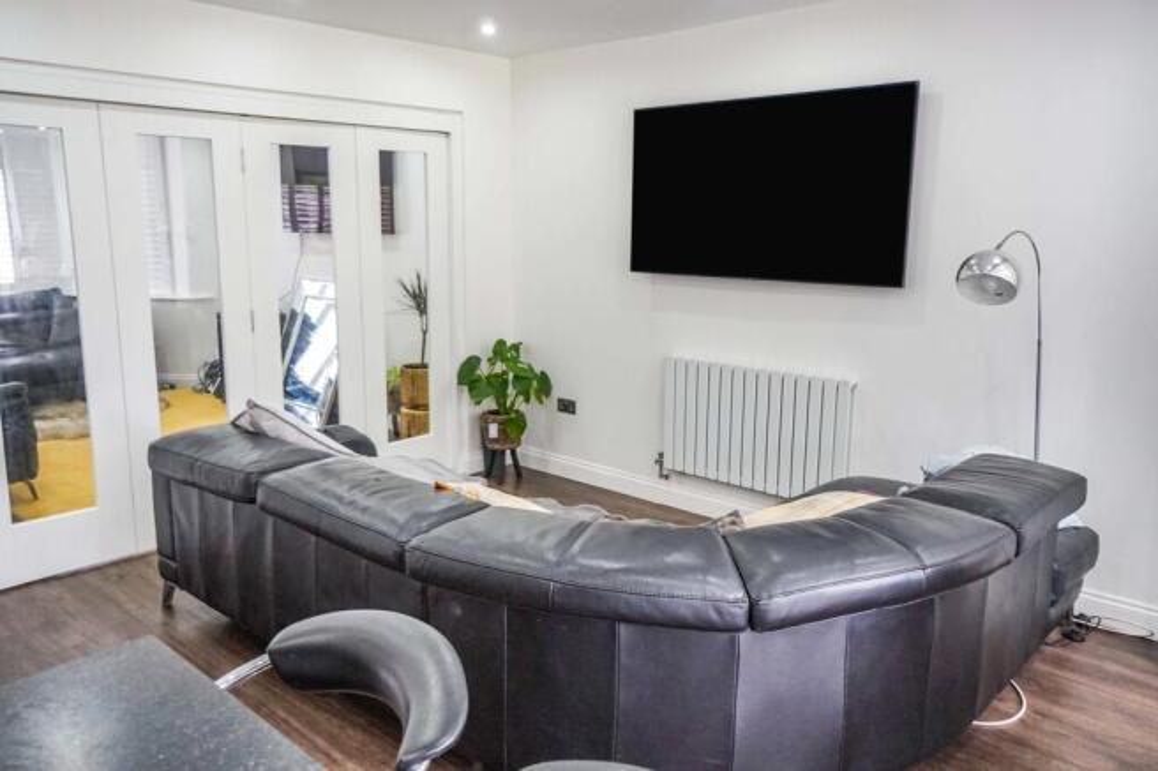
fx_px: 868
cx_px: 579
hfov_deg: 67.4
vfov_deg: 47.9
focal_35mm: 27
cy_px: 386
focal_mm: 18
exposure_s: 1/80
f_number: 4
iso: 400
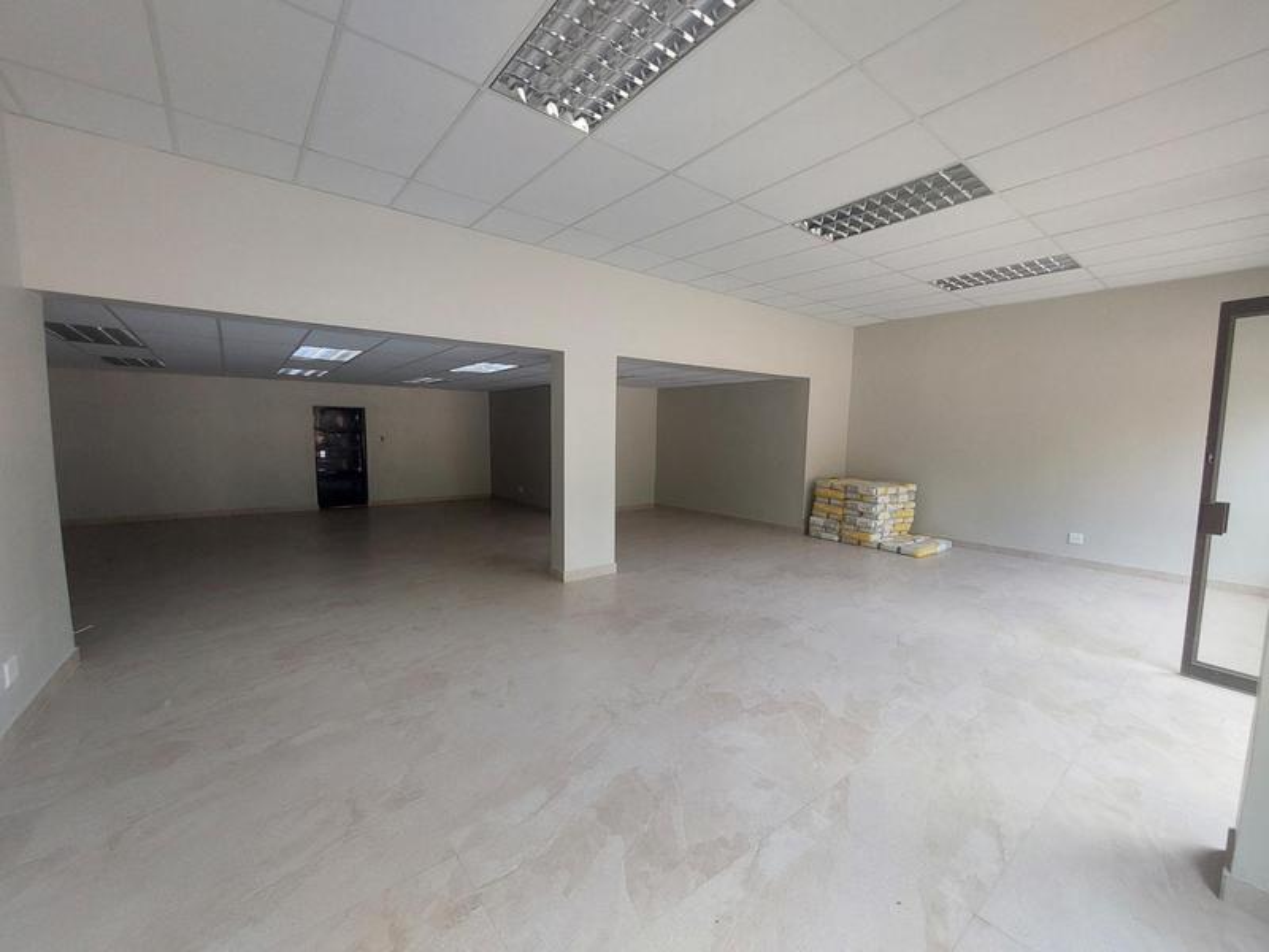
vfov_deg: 89.9
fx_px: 477
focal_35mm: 13
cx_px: 634
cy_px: 476
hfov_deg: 106.2
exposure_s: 1/100
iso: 100
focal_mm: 1.74
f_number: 2.2
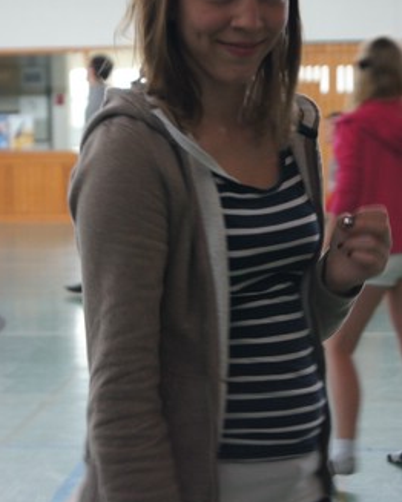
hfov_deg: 16.3
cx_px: 201
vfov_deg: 20.2
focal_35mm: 95
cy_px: 229
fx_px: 1405
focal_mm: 55
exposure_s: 1/25
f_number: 5.6
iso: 1600
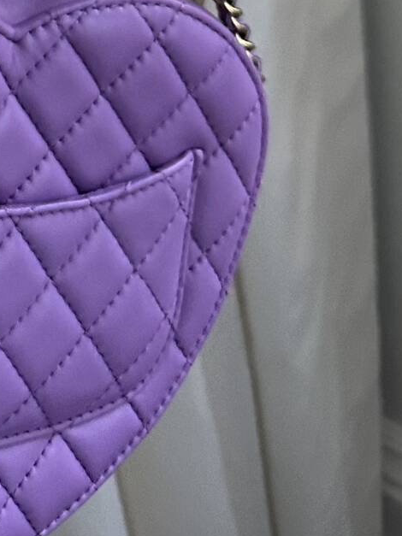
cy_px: -500
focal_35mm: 98
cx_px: -231
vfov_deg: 16.1
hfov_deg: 14.0
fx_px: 1518
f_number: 1.78
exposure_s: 1/66
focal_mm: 6.86
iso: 250
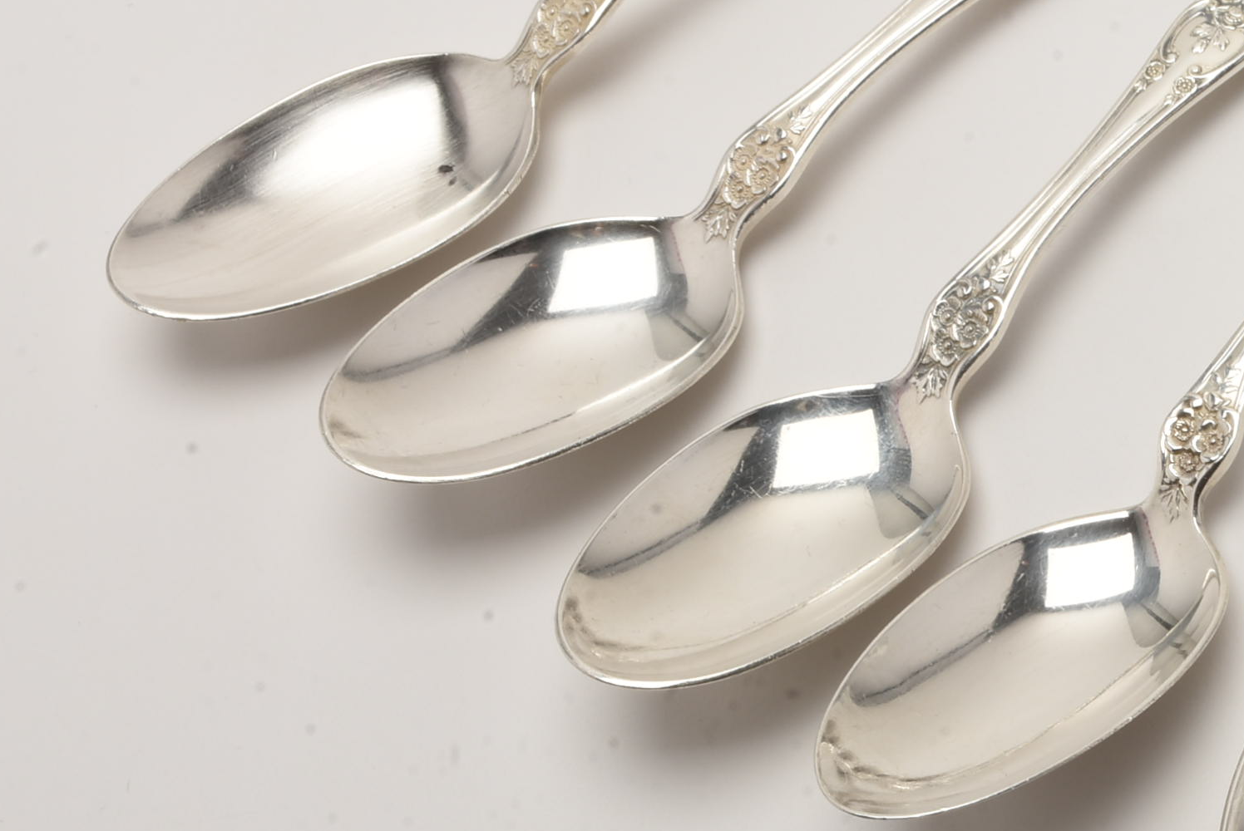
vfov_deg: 9.5
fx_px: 4980
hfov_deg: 14.1
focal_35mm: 144
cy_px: 470
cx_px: 1169
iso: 100
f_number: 25
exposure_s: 1/125
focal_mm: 48
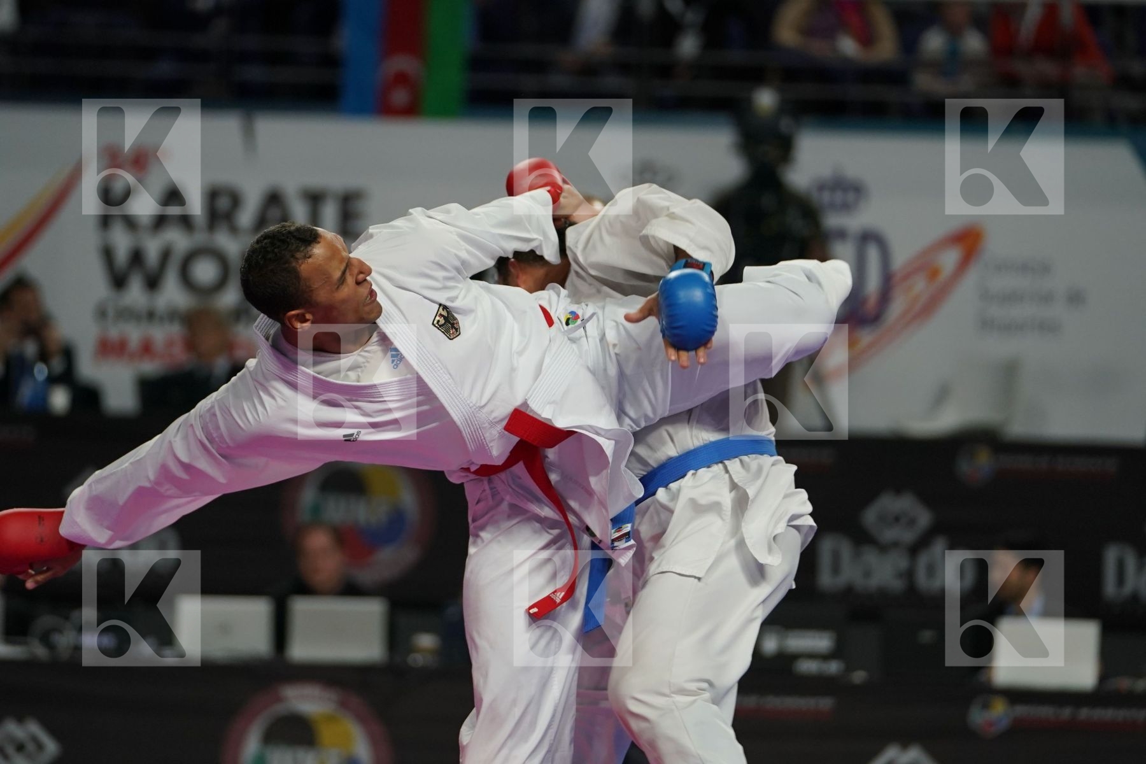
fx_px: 8117
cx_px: 573
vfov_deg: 5.4
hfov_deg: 8.1
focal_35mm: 255
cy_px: 382
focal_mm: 170
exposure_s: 1/1000
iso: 1250
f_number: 2.8
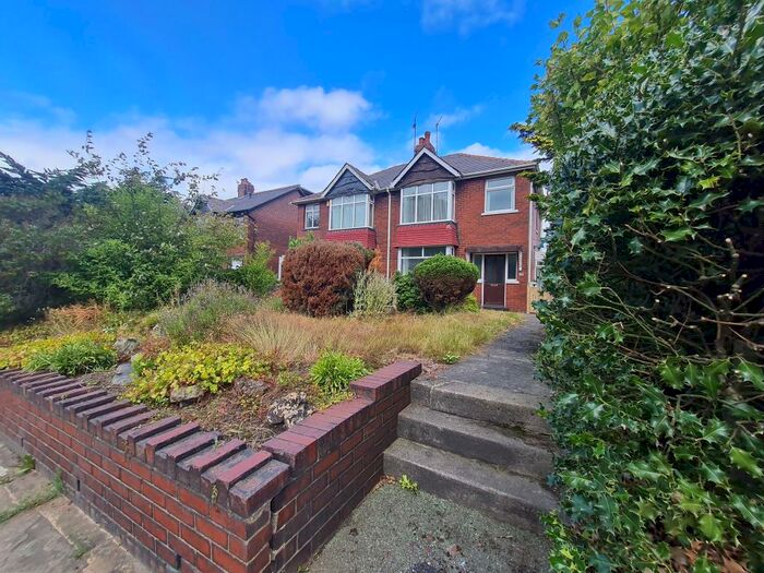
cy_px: 286
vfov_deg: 89.9
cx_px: 382
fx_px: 287
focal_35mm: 13
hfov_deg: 106.2
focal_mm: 1.74
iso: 50
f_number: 2.2
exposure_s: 1/670
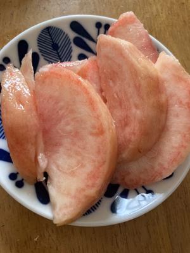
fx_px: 205
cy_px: 126
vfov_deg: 63.4
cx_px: 95
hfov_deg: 49.7
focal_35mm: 28
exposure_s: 1/60
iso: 100
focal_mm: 3.99
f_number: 1.8
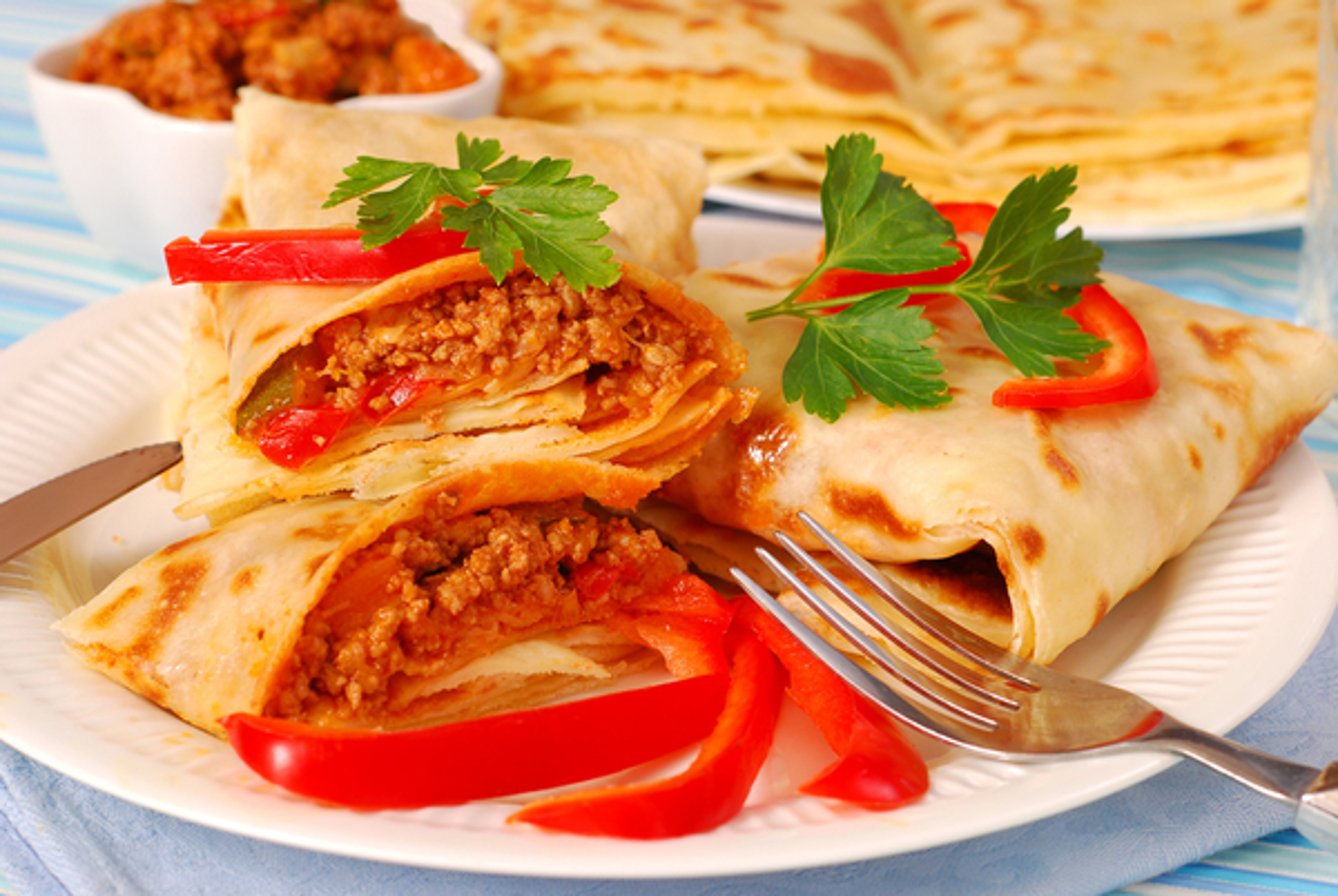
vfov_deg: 18.2
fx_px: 2792
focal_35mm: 75
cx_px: 669
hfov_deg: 27.0
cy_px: 448
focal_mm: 50
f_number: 7.1
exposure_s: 1/100
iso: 200
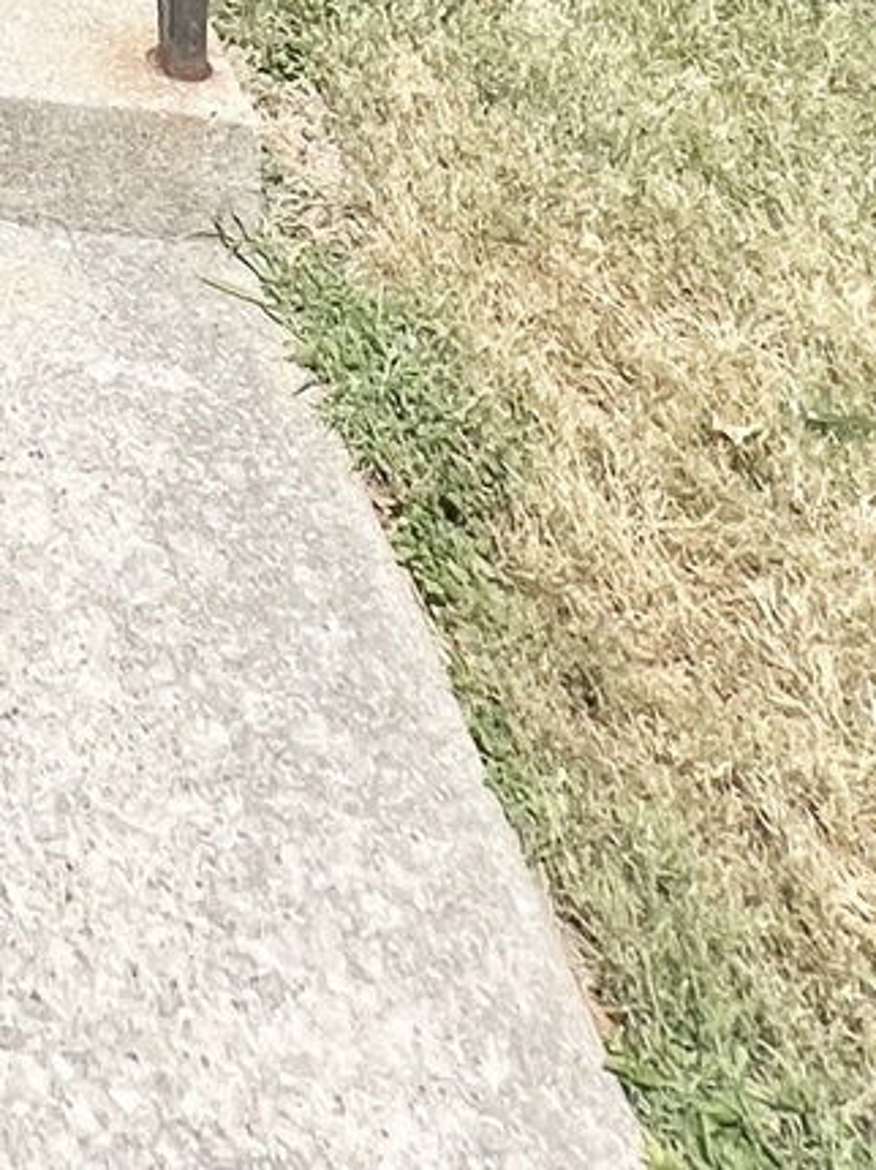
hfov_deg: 18.4
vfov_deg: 16.9
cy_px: -1418
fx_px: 2060
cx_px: -729
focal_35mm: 61
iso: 32
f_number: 1.8
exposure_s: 1/2874
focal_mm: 1.57
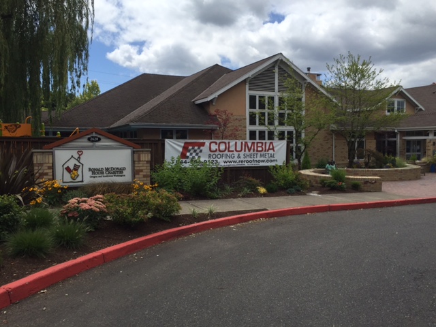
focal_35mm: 29
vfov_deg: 48.2
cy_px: 164
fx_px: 365
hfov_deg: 61.7
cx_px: 218
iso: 32
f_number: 2.2
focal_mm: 4.15
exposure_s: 1/2639
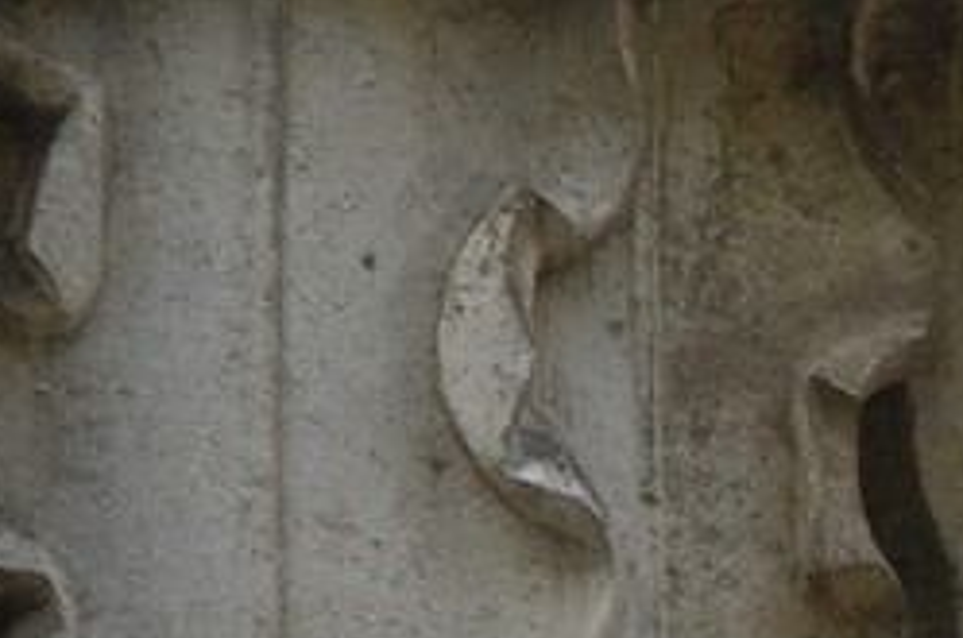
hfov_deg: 1.1
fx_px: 48965
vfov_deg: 0.7
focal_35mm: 1834
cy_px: 1984
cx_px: 2015
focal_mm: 190
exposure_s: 1/160
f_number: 4.2
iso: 100
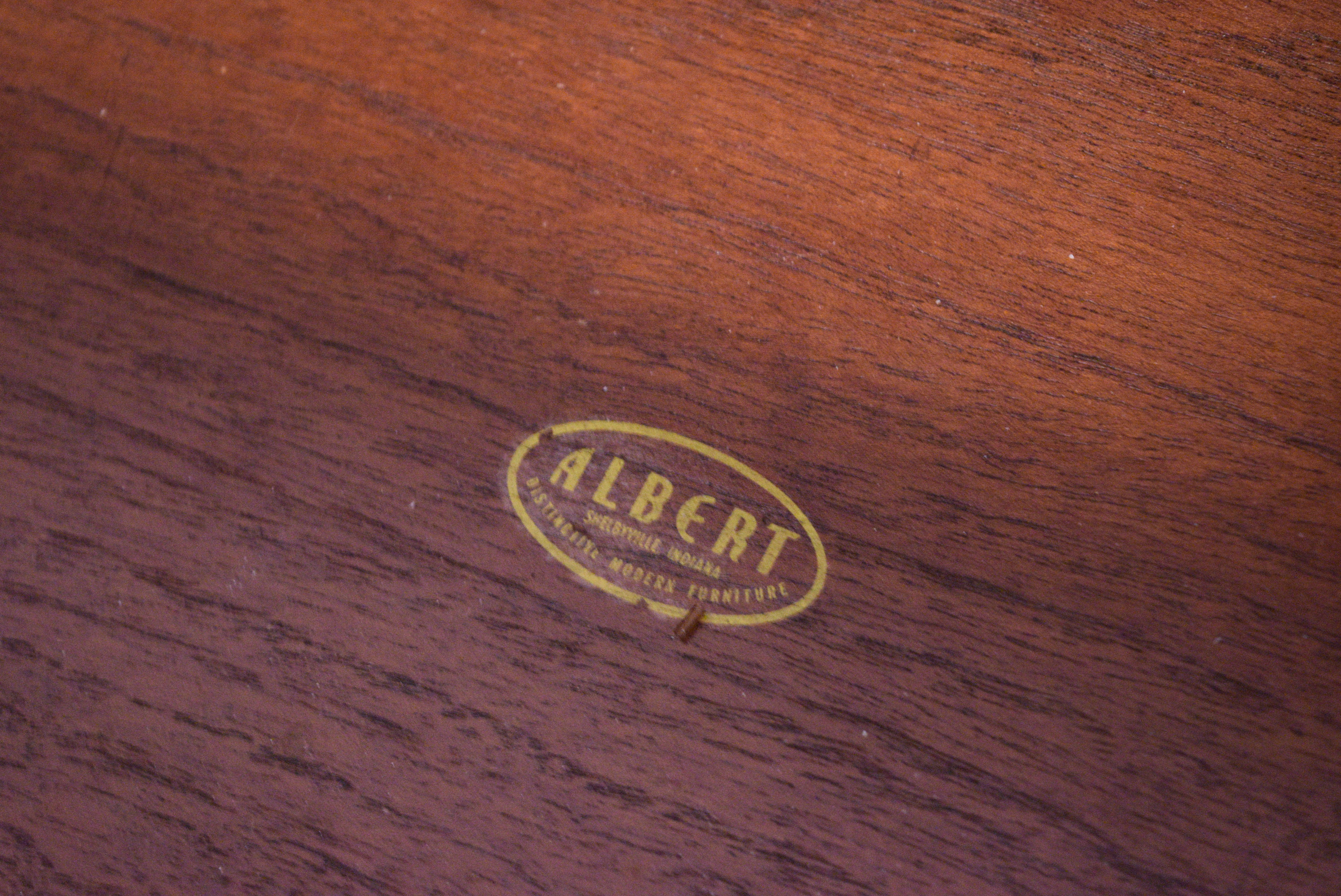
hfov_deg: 24.6
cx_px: 670
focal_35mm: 82
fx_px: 3075
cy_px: 448
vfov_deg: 16.6
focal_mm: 55
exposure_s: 1/20
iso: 6400
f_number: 5.6
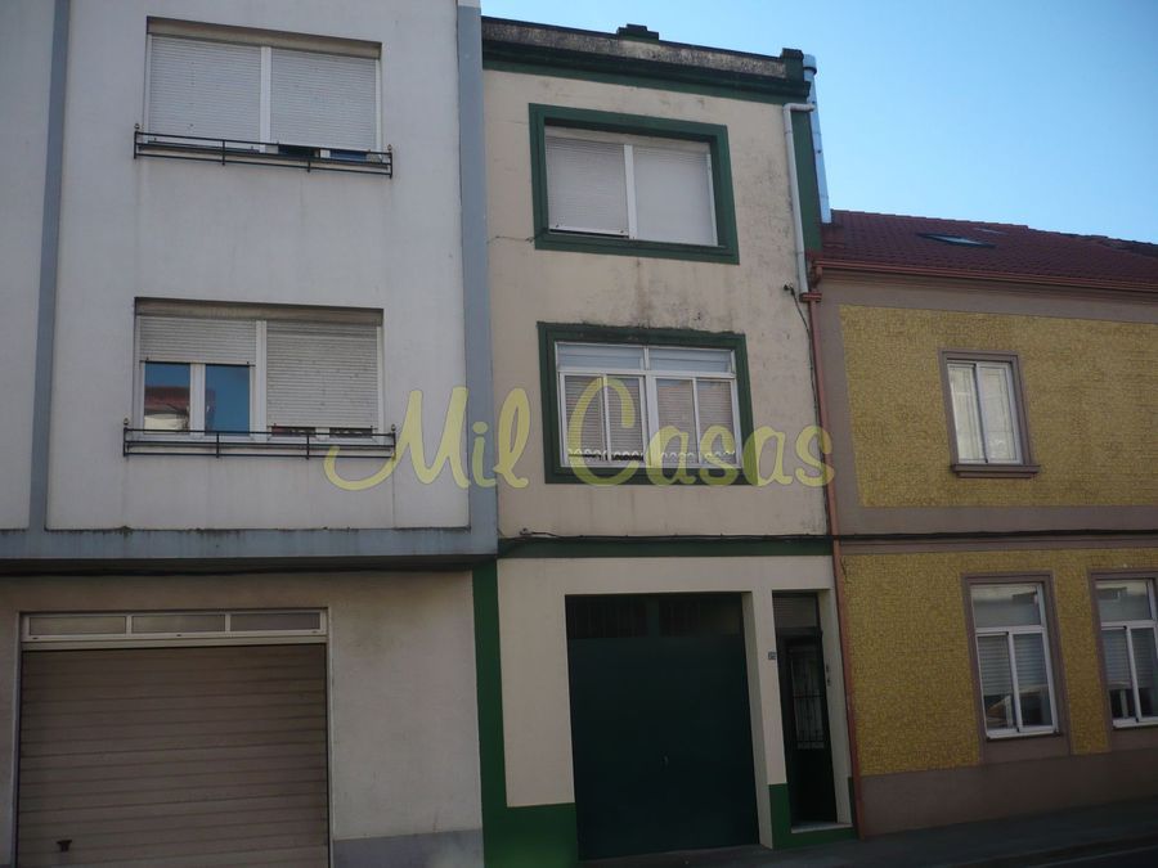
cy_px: 434
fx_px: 1171
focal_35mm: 35
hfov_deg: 52.6
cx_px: 579
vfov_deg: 40.7
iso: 100
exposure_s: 1/800
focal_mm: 5.8
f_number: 2.8
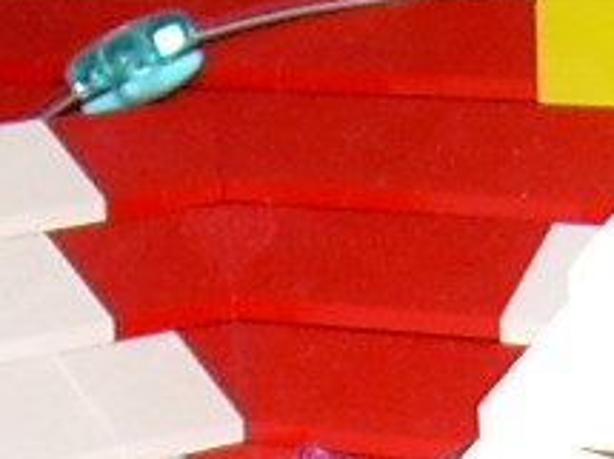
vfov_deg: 5.1
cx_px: 617
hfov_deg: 7.0
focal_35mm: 283
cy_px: 1035
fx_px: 5017
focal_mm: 6.3
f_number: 2.8
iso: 50
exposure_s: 1/60
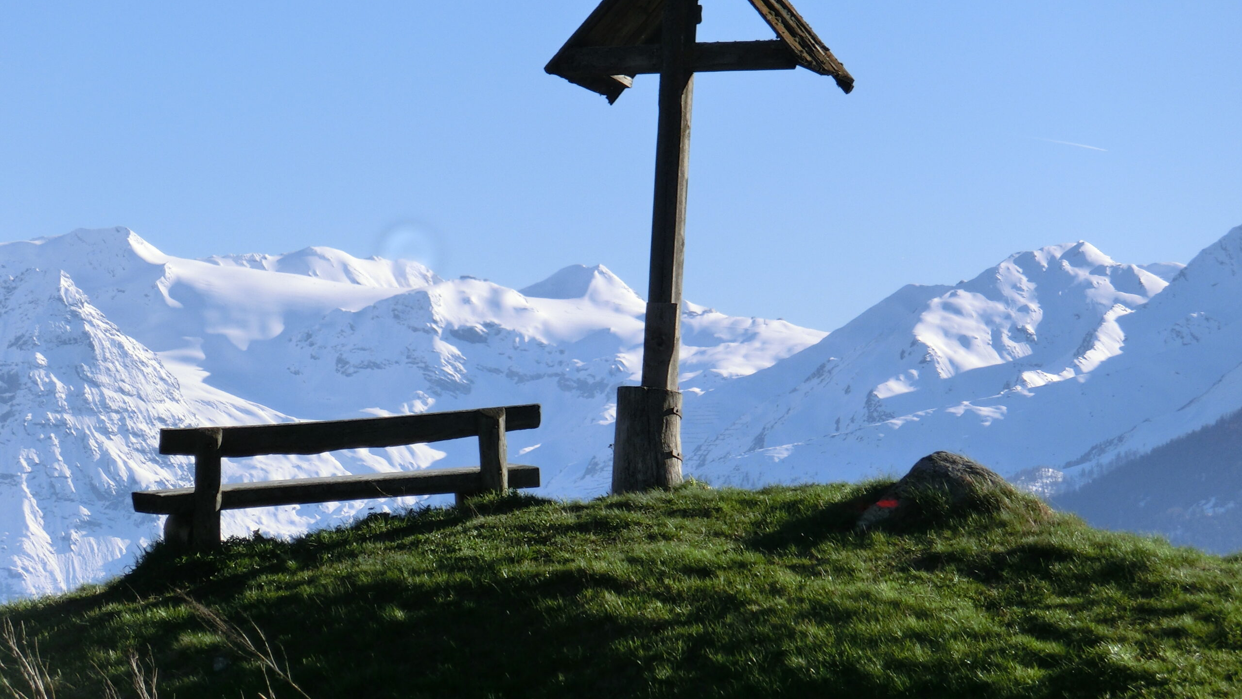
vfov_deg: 5.1
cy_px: 248
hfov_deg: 9.1
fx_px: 7838
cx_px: 622
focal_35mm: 238
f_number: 5.8
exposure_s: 1/800
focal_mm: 38.6
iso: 100
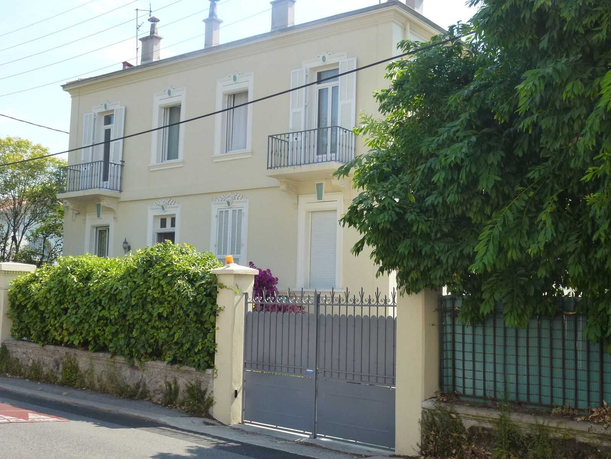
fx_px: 724
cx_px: 306
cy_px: 230
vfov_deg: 35.1
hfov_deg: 45.8
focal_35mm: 41
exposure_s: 1/400
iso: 160
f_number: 3.9
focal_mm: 7.4
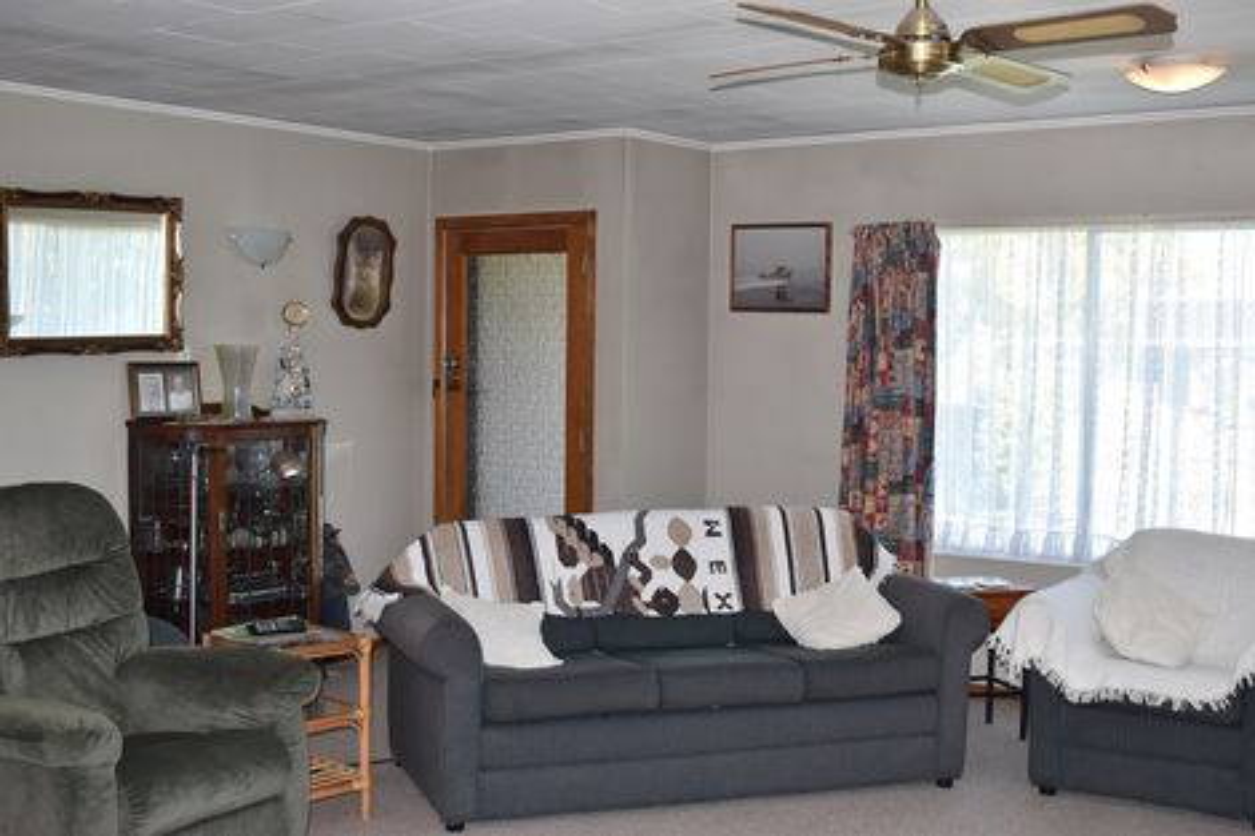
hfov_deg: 45.0
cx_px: 628
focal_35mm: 44
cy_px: 418
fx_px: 1516
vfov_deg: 30.8
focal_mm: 29
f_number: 5.6
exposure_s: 1/125
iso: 500
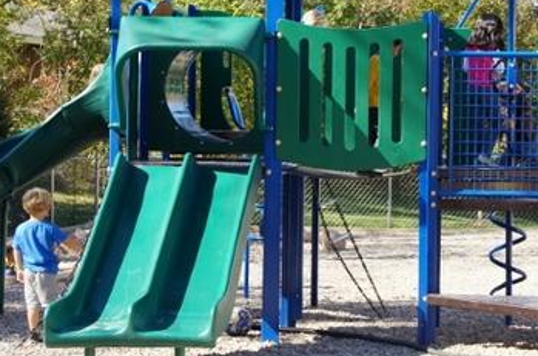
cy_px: 91
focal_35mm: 129
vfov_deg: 10.6
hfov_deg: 15.9
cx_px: 399
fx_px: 1923
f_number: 8
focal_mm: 50
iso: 100
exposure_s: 1/100
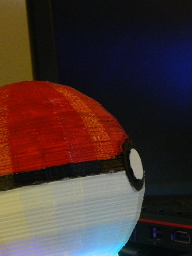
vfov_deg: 17.7
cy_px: 169
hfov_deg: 13.1
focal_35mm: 111
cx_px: 201
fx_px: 820
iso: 400
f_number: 3.8
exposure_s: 1/25
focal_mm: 10.2
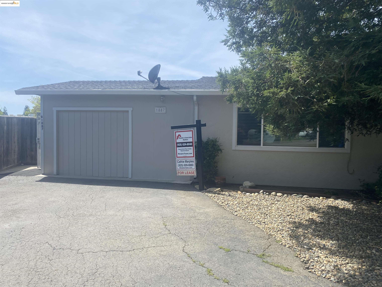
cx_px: 191
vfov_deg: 53.1
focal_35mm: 26
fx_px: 287
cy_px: 144
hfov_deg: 67.3
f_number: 1.8
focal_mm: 4.25
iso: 32
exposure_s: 1/2463
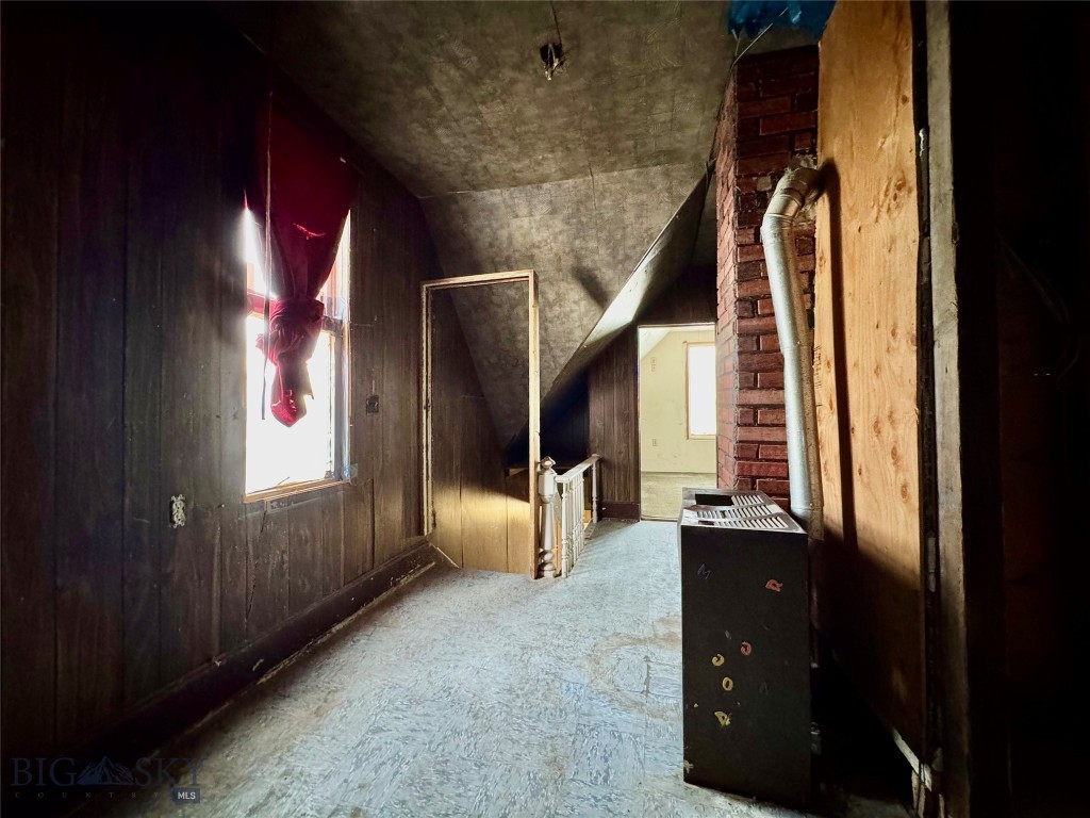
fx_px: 441
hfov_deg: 102.1
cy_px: 409
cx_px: 545
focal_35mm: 14
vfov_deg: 85.7
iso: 1000
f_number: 2.2
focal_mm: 2.22
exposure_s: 1/60
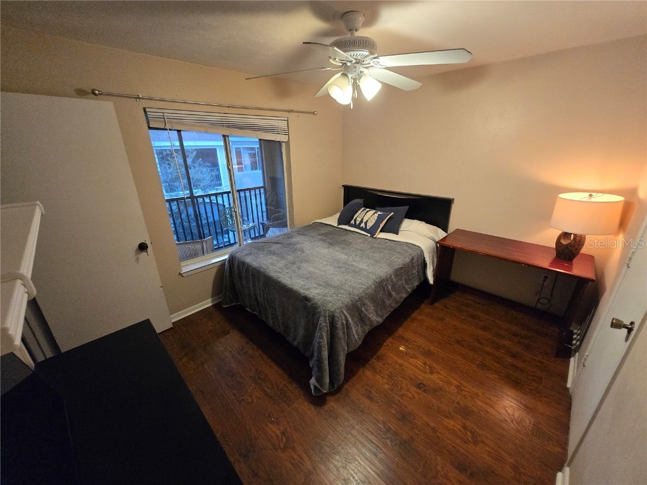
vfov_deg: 89.9
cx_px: 324
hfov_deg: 106.2
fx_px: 243
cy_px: 242
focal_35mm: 13
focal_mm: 1.7
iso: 800
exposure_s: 1/60
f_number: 2.2
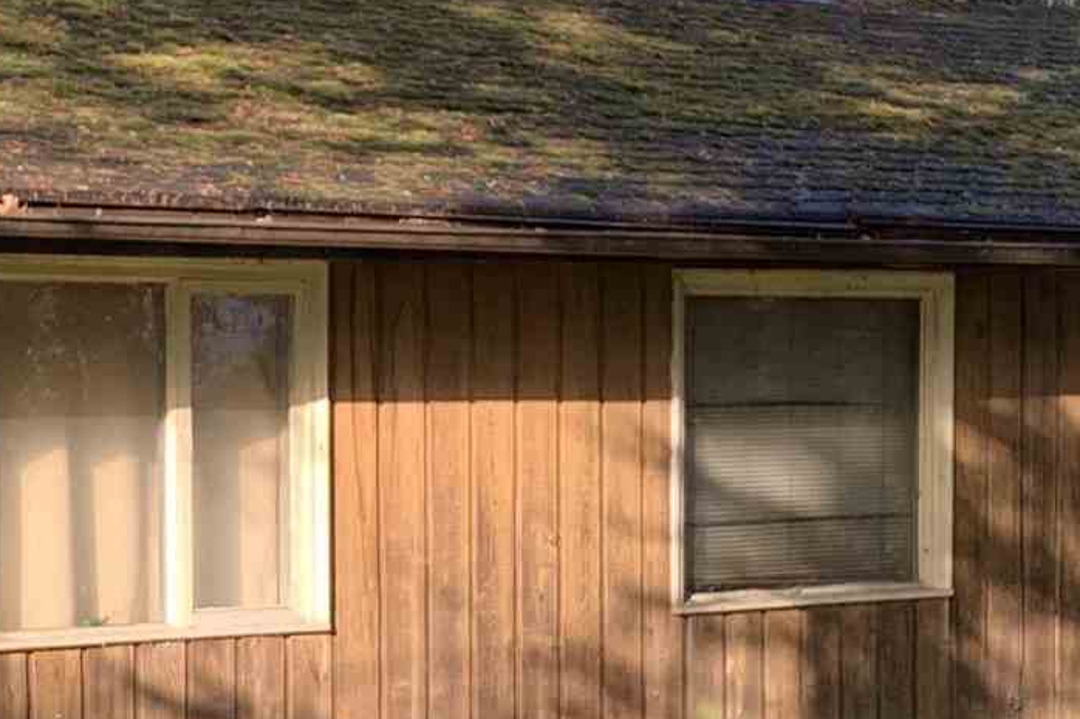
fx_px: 3569
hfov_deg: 17.2
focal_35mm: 119
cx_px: 374
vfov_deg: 11.4
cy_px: 636
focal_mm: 4.25
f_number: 1.8
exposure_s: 1/274
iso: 25
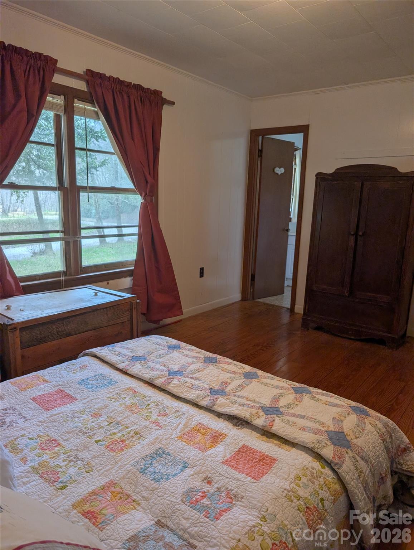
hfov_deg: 56.9
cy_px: 275
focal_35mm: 24
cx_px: 207
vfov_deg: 71.5
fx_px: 382
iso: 22
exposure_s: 1/240
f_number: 1.68
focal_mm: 6.9
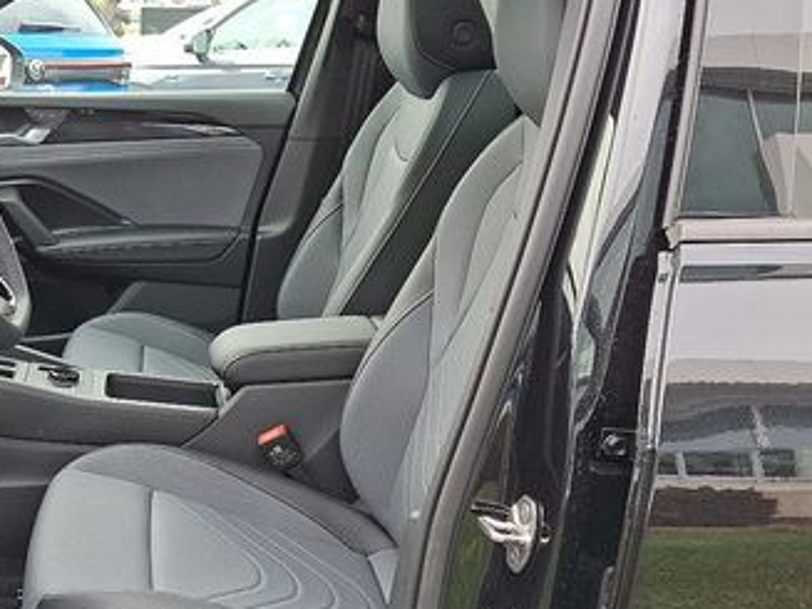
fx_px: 1149
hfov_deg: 36.8
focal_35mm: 49
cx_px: 102
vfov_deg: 29.6
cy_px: 326
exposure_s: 1/120
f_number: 1.8
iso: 26
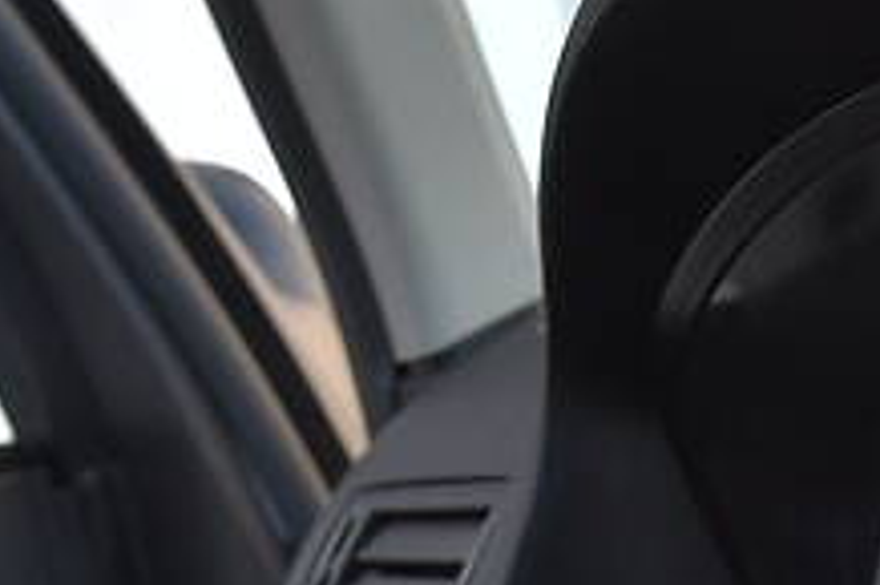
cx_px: 795
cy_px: 611
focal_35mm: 88
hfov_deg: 22.6
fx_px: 2149
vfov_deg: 15.2
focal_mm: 24
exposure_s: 1/125
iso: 400
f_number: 5.6
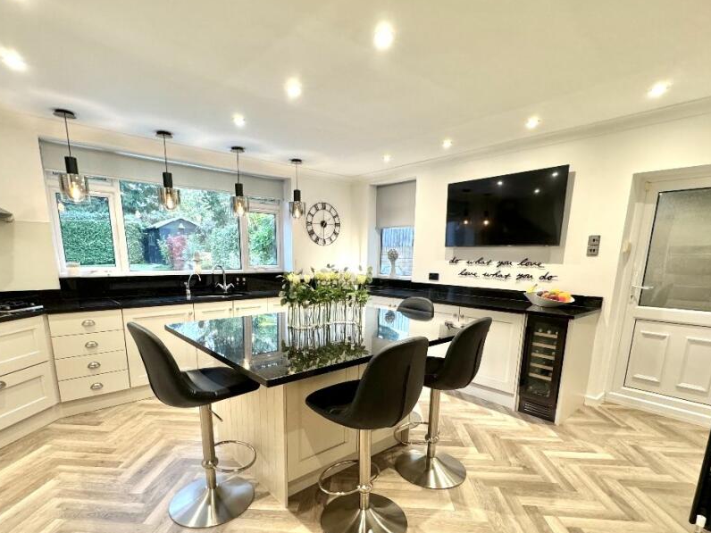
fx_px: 370
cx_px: 345
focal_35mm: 18
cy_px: 332
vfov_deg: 70.5
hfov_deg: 87.7
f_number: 2.2
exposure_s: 1/100
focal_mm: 2.22
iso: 320
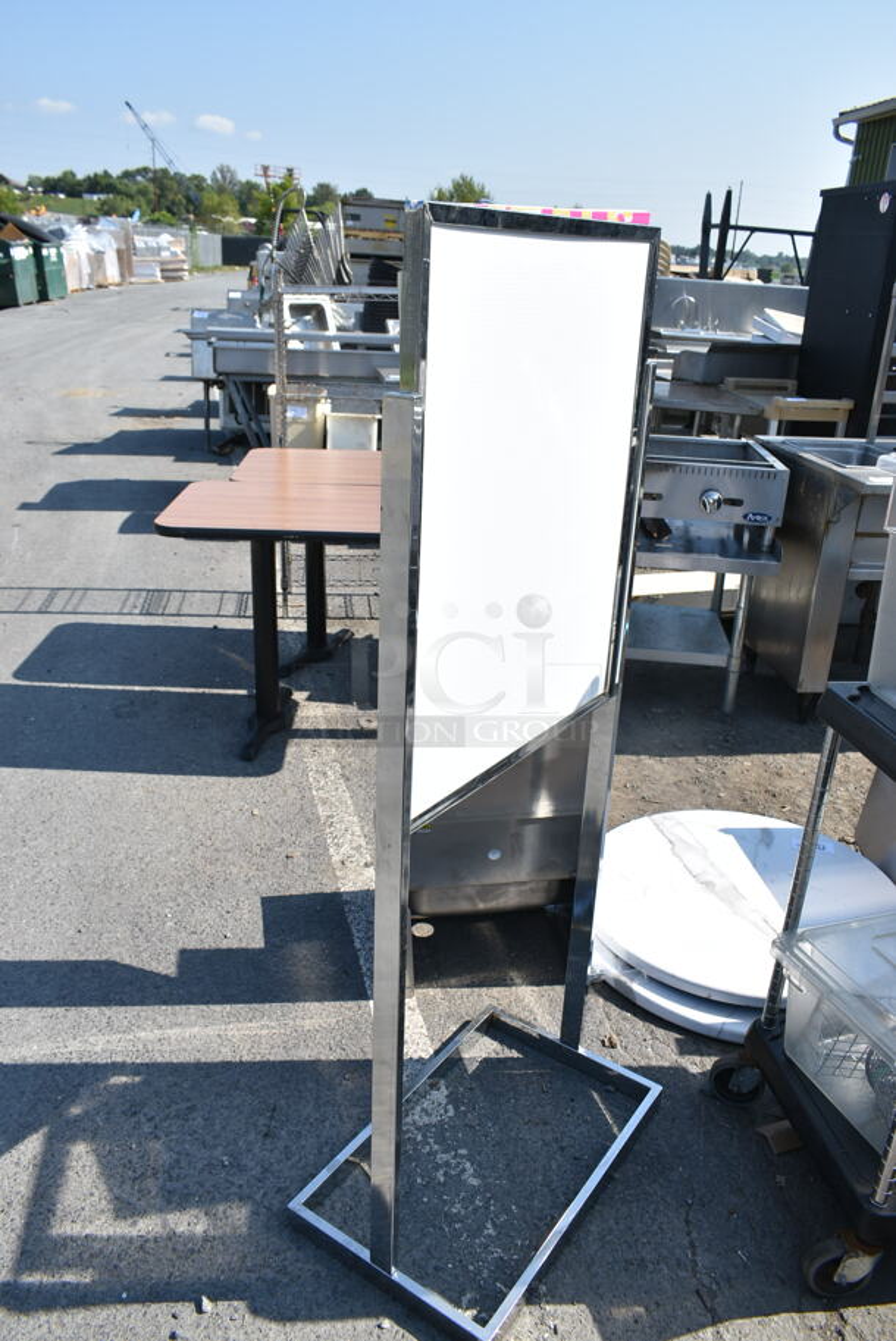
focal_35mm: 27
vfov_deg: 67.3
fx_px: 1006
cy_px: 670
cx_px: 448
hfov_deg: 48.0
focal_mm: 18
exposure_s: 1/250
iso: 100
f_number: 8
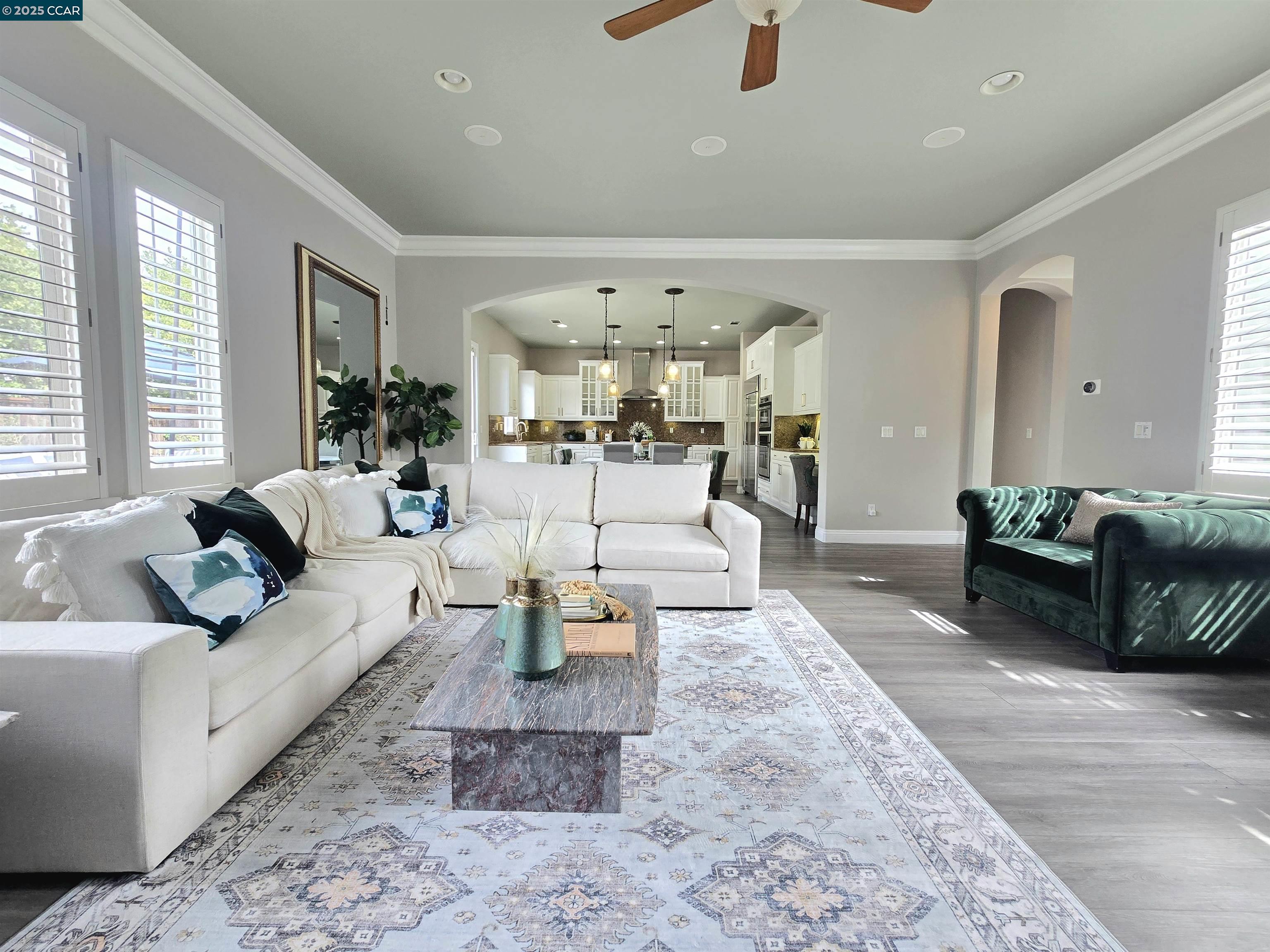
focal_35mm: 13
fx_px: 477
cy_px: 476
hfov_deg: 106.2
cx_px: 635
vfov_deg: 89.9
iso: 64
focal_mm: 2.2
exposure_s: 1/60.2
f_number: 2.2
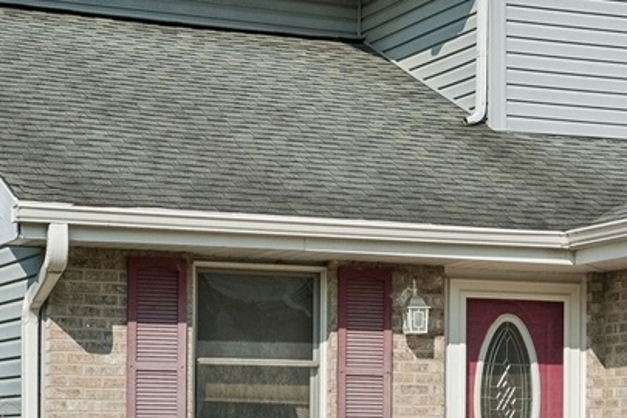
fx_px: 2229
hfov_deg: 15.8
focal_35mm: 128
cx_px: 595
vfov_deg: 10.7
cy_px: 260
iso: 400
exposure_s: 1/1250
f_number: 8
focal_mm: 32
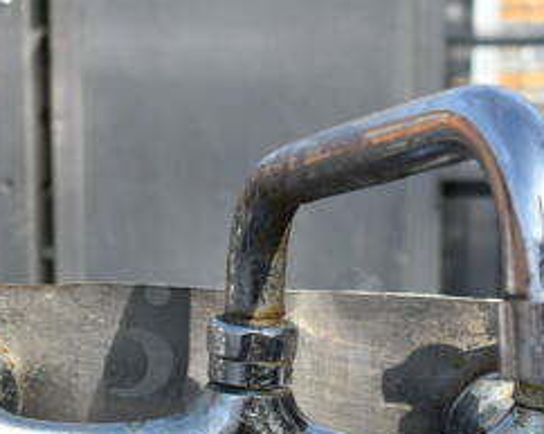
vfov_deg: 13.8
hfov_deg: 17.4
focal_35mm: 110
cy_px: 385
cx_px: 227
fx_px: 1772
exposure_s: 1/200
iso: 100
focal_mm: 31
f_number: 7.1
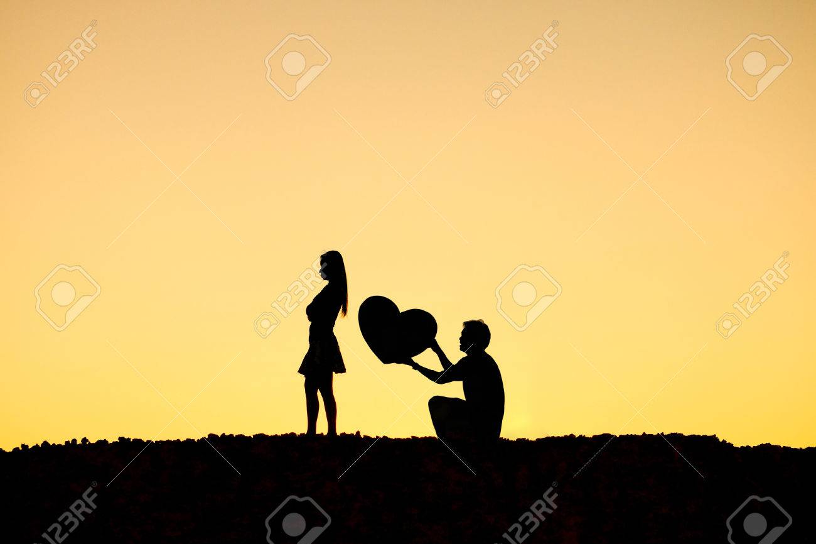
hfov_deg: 24.6
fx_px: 1869
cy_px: 272
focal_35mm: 82
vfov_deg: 16.5
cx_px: 408
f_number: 5.6
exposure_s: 1/640
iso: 400
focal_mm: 55
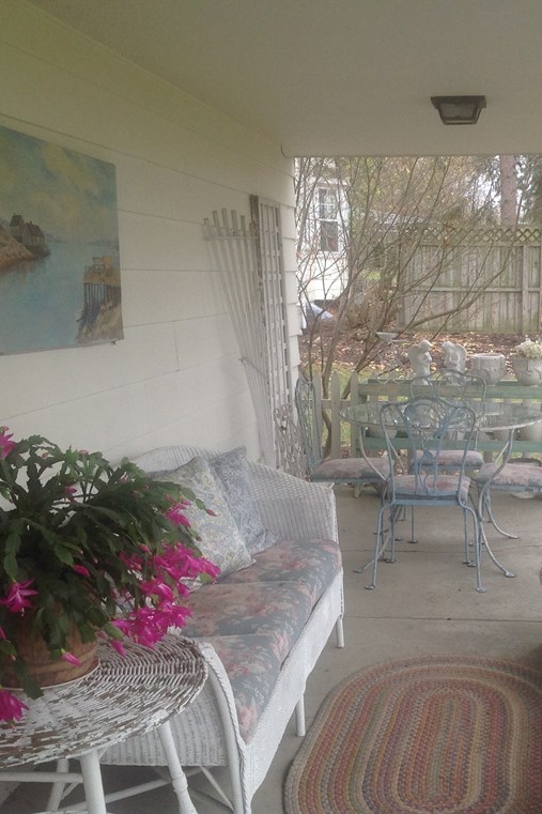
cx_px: 428
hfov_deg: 27.0
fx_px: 1107
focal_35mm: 49
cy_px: 405
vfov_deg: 40.4
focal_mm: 4.28
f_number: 2.4
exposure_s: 1/120
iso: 64
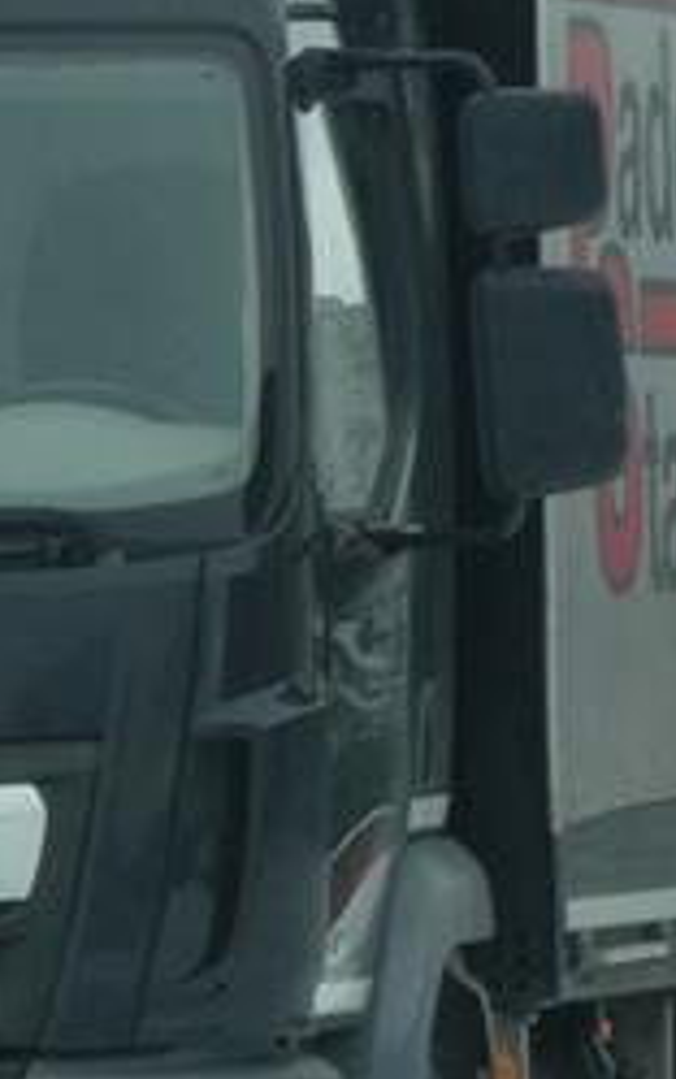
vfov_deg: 3.6
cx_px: 61
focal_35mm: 586
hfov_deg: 2.2
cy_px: 377
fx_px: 17244
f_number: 5.6
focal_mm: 30.9
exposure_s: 1/80
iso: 125
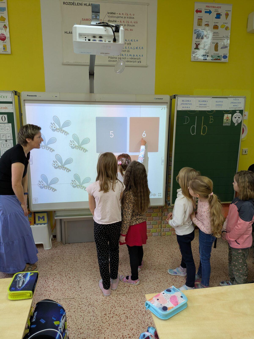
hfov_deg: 54.9
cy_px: 170
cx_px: 127
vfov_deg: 69.4
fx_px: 244
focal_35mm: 25
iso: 170
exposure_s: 1/100
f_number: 1.89
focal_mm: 5.43
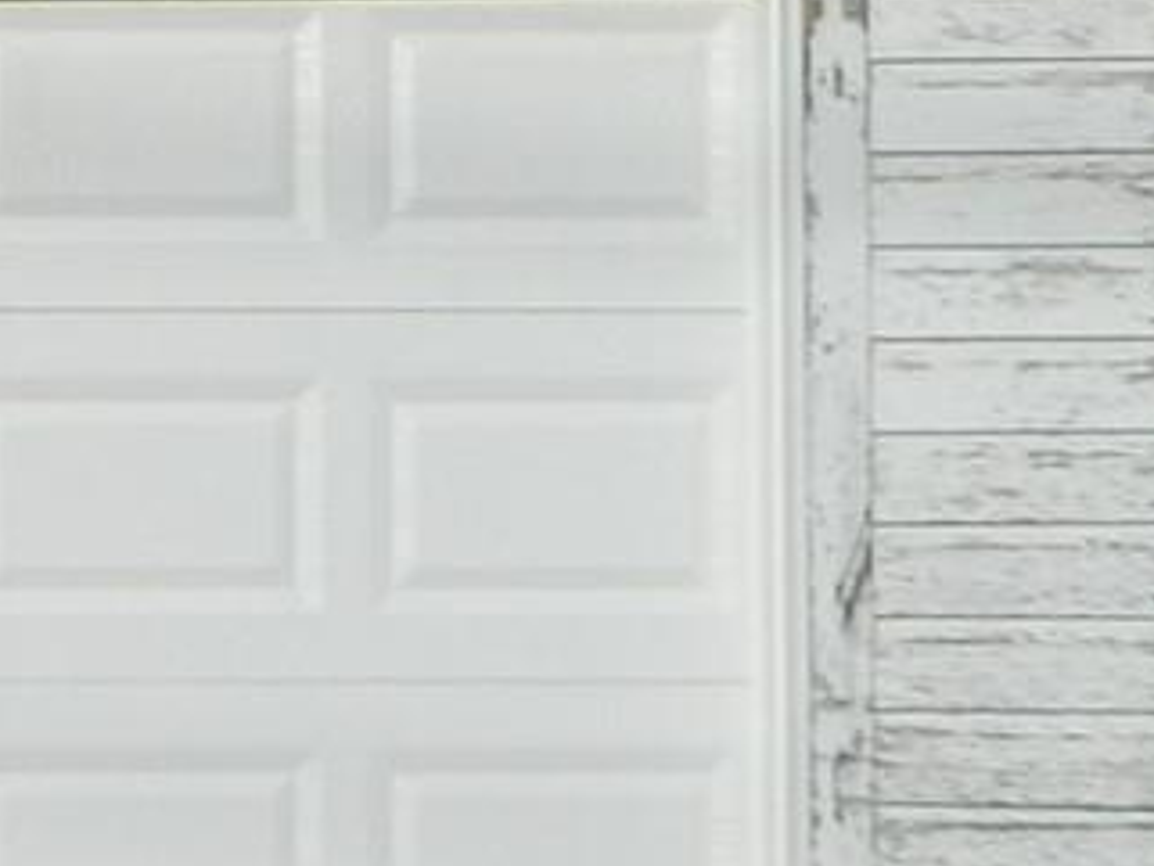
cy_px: 327
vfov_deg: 6.7
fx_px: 7437
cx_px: -467
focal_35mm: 223
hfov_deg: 8.7
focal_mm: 6.2
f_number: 9.4
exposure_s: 1/400
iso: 80
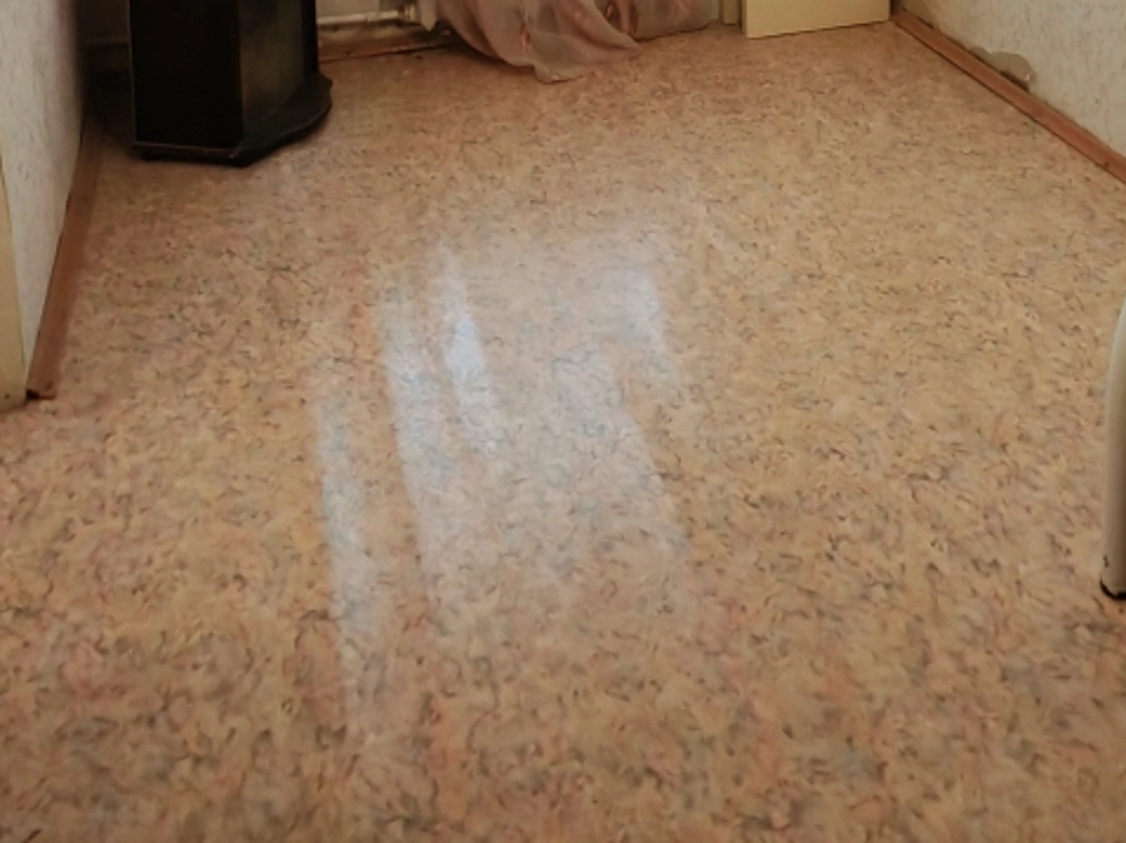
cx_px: 660
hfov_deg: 44.6
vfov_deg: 28.8
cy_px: -215
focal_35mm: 42
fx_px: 1366
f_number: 2.2
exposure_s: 1/33
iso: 160
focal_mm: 1.96
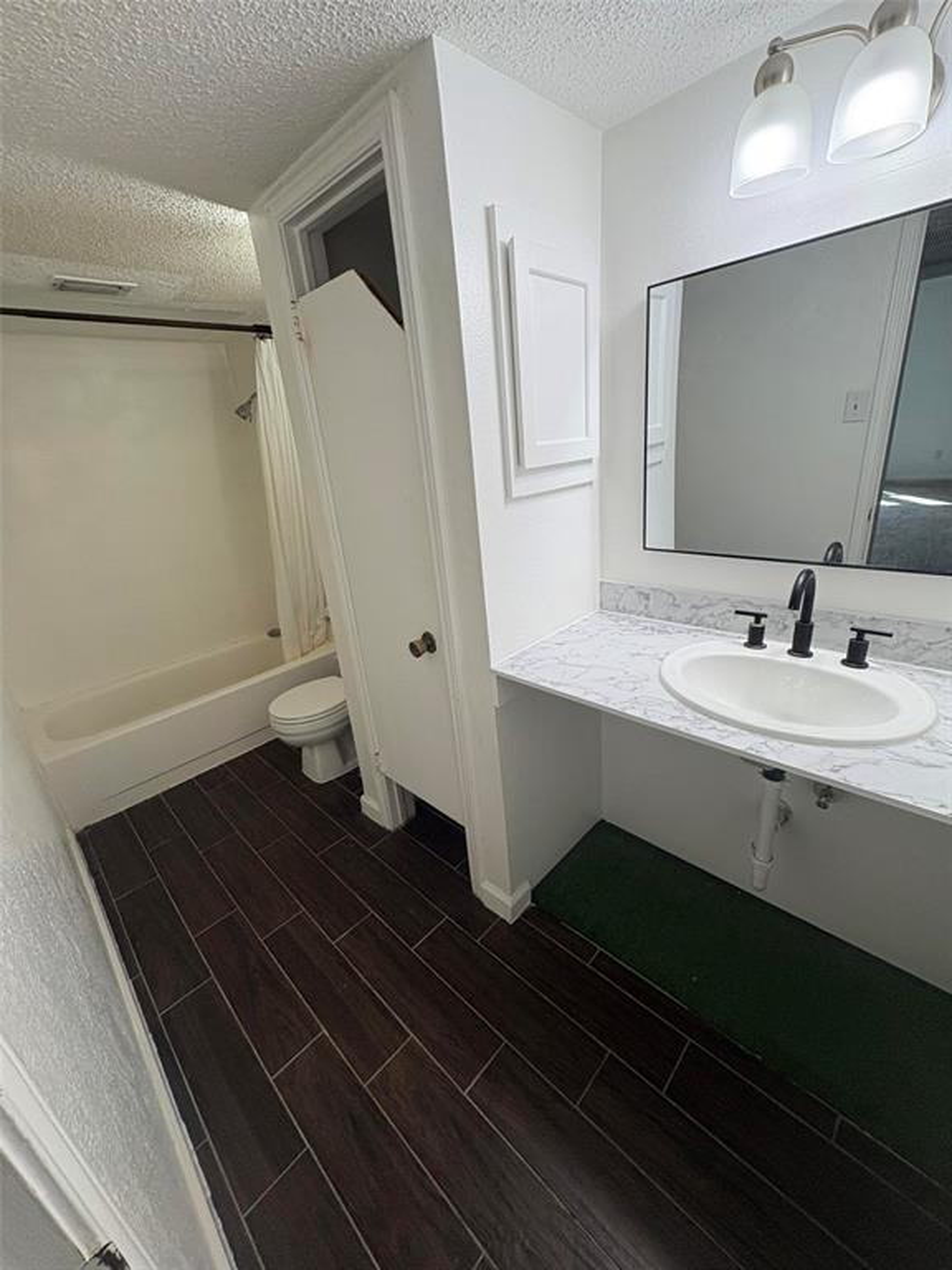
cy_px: 635
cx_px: 476
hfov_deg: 85.7
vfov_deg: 102.1
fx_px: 513
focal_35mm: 14
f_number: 2.2
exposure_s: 1/120
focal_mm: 2.22
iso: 125
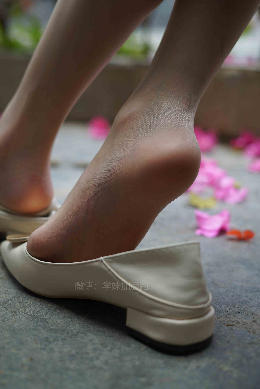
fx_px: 541
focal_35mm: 50
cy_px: 194
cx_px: 130
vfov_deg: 39.6
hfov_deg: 27.0
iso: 100
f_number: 2.8
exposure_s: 1/125
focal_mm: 50
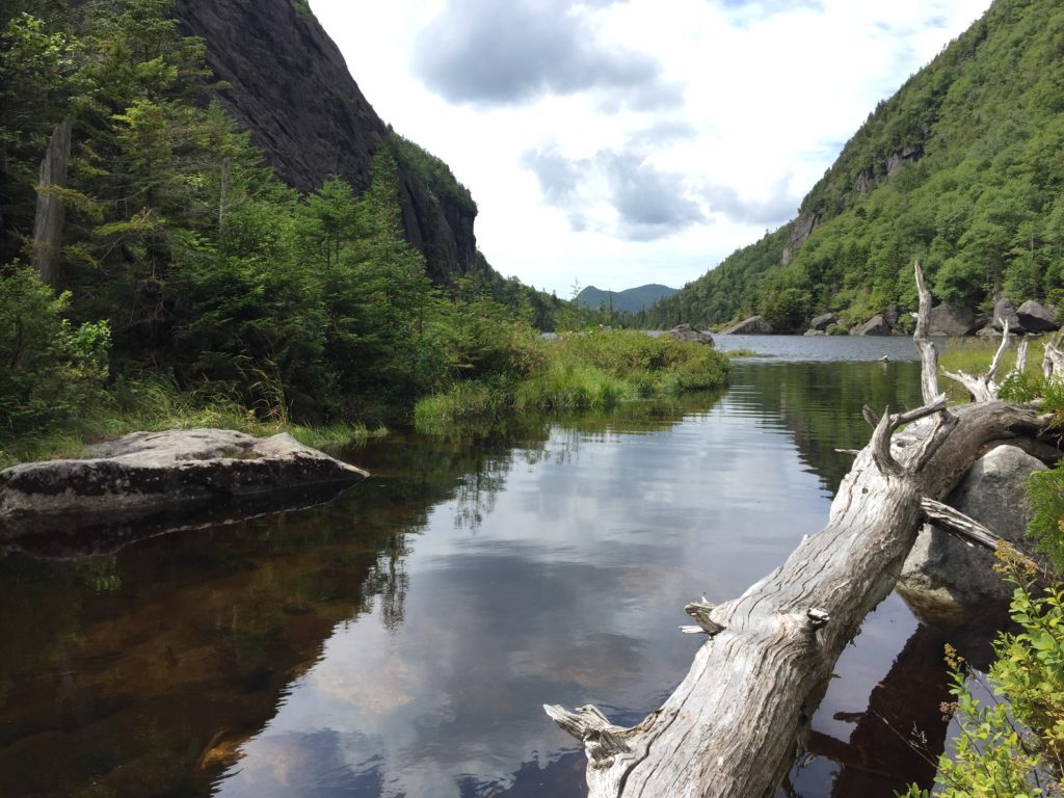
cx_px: 532
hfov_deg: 61.7
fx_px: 891
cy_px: 399
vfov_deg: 48.2
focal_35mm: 29
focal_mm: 4.15
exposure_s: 1/1014
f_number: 2.2
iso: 32
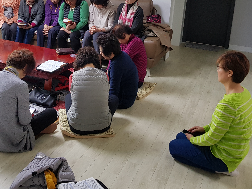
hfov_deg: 41.9
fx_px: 328
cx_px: 102
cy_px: 37
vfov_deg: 31.3
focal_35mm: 45
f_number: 1.7
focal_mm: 4.2
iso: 100
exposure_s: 1/60
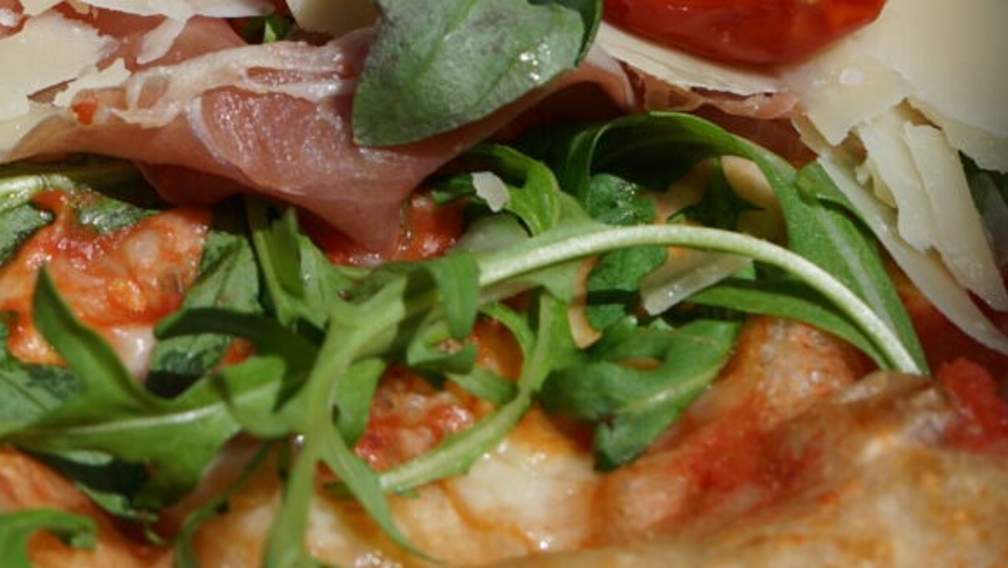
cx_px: 144
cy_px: -291
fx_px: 2567
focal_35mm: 96
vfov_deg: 12.0
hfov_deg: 21.8
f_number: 9
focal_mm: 33
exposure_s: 1/500
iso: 100
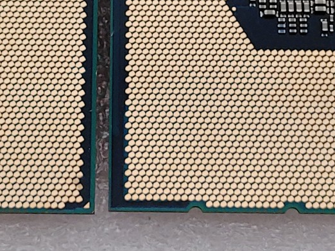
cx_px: 108
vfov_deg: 11.5
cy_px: -1
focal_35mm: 127
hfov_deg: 15.5
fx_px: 1228
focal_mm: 4.36
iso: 50
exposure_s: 1/164
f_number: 1.8
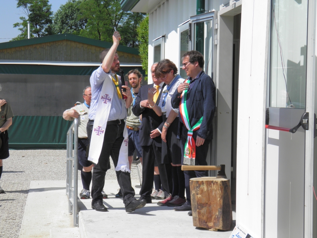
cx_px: 158
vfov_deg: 20.2
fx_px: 669
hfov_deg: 26.7
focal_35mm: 73
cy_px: 119
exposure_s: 1/800
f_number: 3.9
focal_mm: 13.2
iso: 50
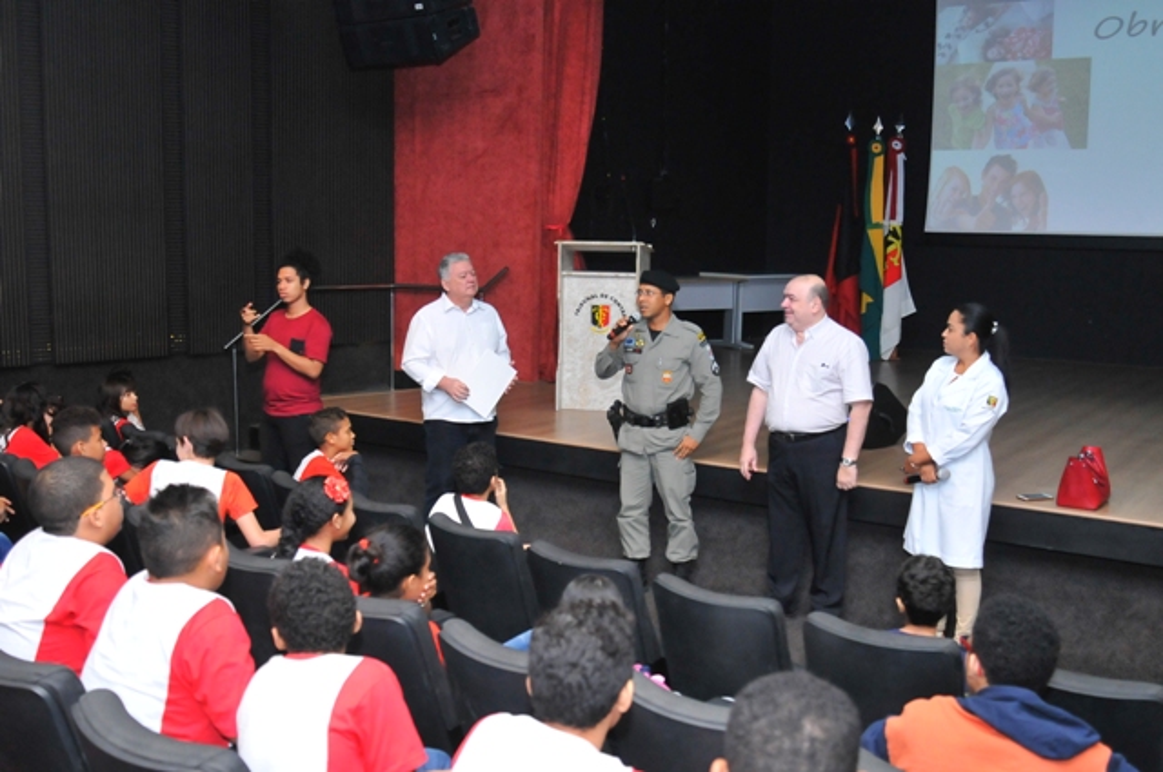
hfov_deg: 53.2
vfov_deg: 36.8
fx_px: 1162
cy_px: 386
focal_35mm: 36
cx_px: 582
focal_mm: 24
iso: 1600
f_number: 3.5
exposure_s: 1/250
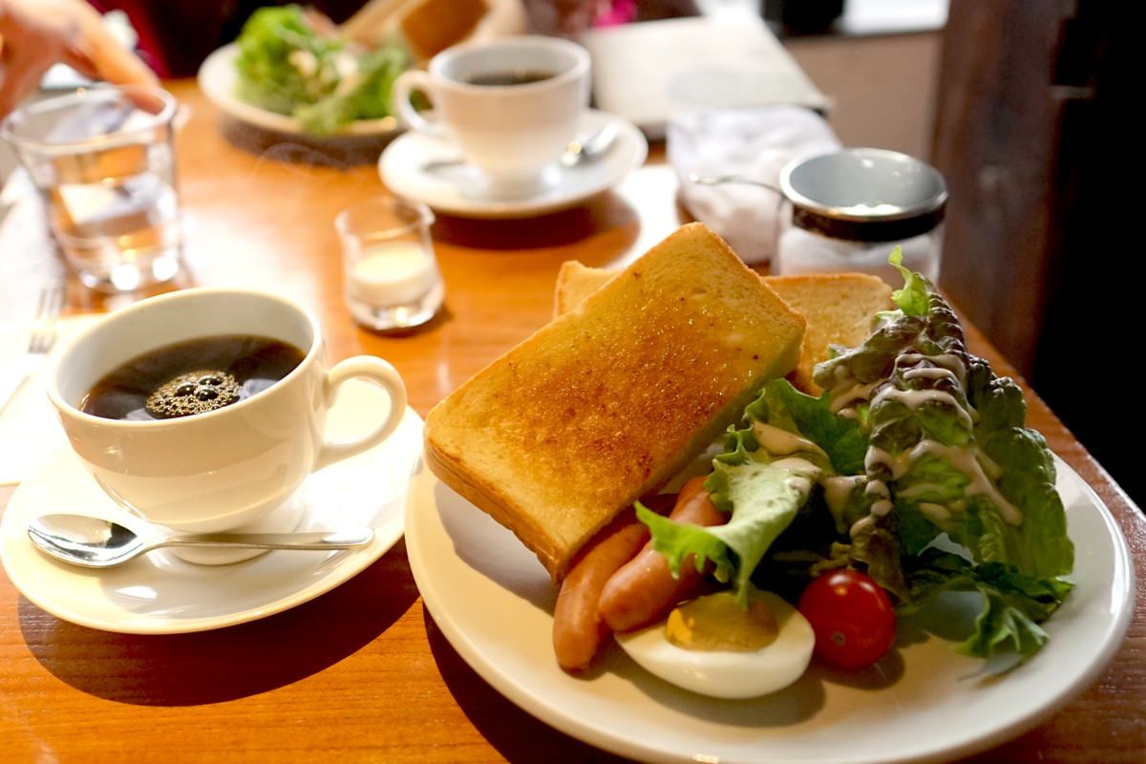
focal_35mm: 36
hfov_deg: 53.1
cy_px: 382
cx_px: 573
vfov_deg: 36.9
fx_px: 1146
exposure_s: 1/200
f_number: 2.5
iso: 2000
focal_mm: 24
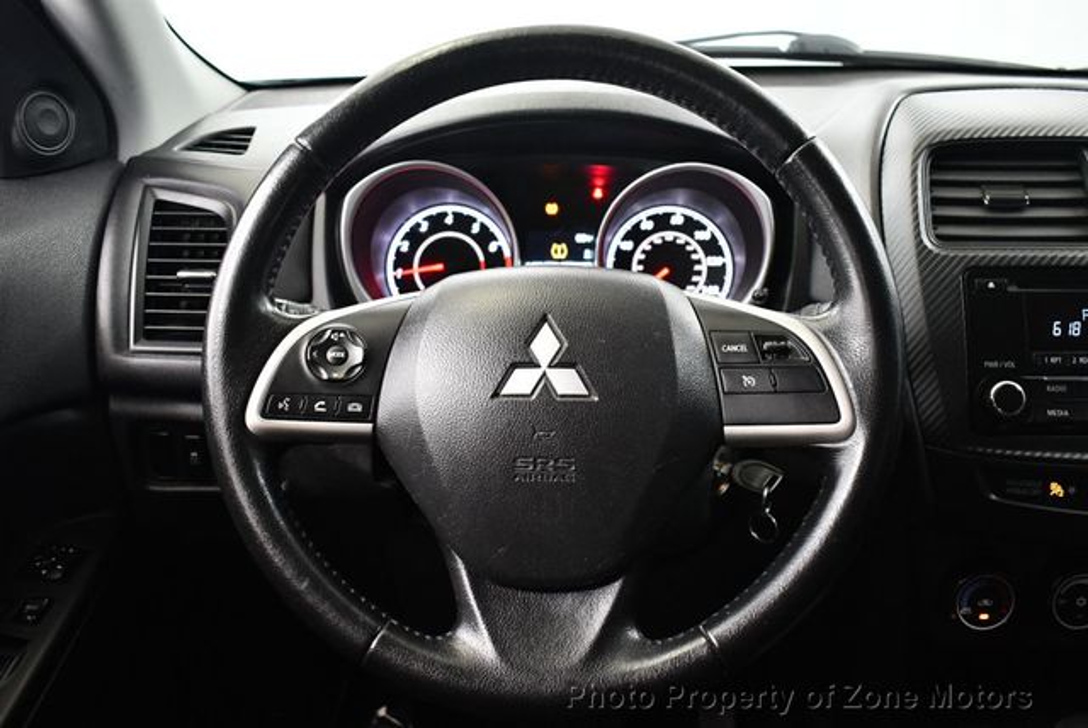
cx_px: 544
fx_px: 1089
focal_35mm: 36
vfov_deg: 36.9
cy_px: 364
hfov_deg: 53.1
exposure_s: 1/80
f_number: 3.5
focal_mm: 18
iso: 3200
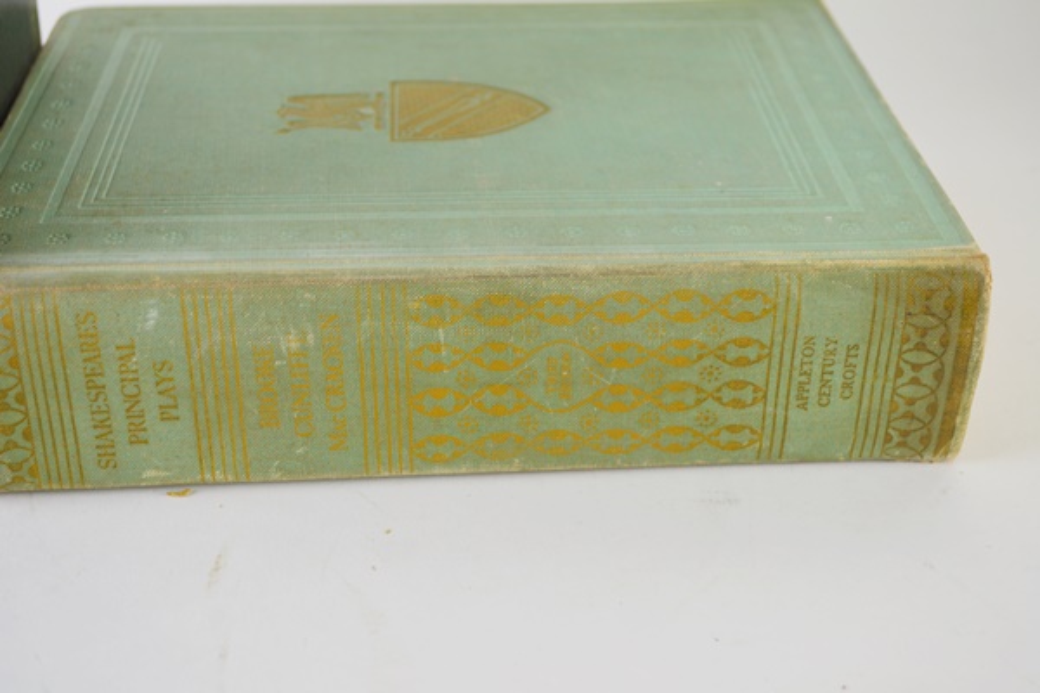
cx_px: 520
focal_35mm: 57
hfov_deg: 35.1
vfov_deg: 23.8
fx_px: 1647
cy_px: 346
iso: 360
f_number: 5.6
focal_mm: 38
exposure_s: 1/125
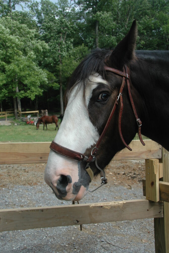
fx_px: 254
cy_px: 126
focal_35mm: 36
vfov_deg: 53.2
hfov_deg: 36.8
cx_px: 84
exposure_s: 1/200
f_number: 7.1
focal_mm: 24
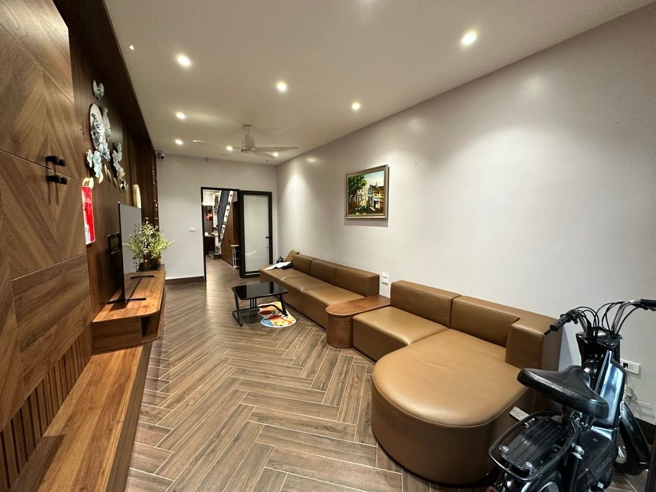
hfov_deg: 102.1
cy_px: 246
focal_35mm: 14
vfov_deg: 85.7
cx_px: 328
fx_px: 265
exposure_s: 1/50
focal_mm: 2.22
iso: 400
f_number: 2.2
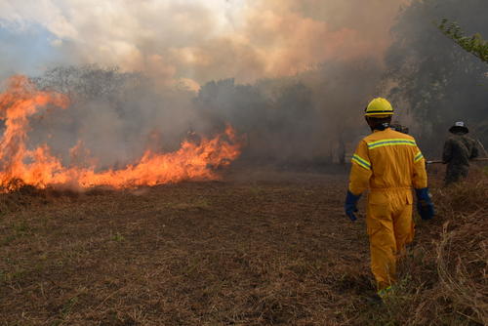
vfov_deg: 48.0
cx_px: 244
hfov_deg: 67.4
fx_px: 366
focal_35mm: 27
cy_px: 163
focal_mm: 18
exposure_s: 1/125
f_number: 10
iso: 100
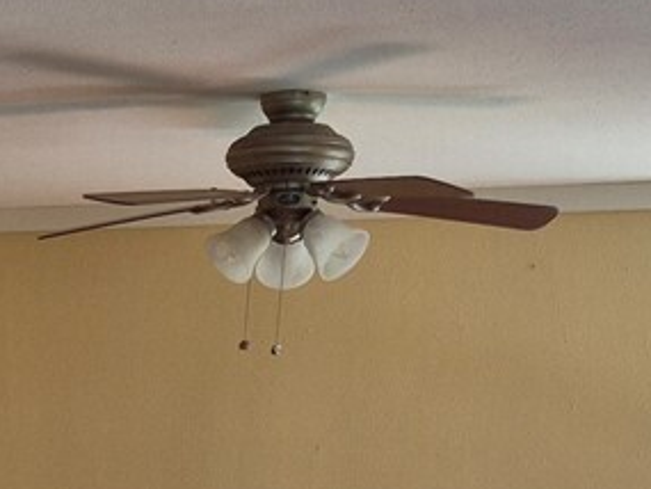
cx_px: -295
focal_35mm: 129
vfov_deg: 10.8
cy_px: 871
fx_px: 2427
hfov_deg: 14.4
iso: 32
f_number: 1.8
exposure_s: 1/120
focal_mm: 5.4
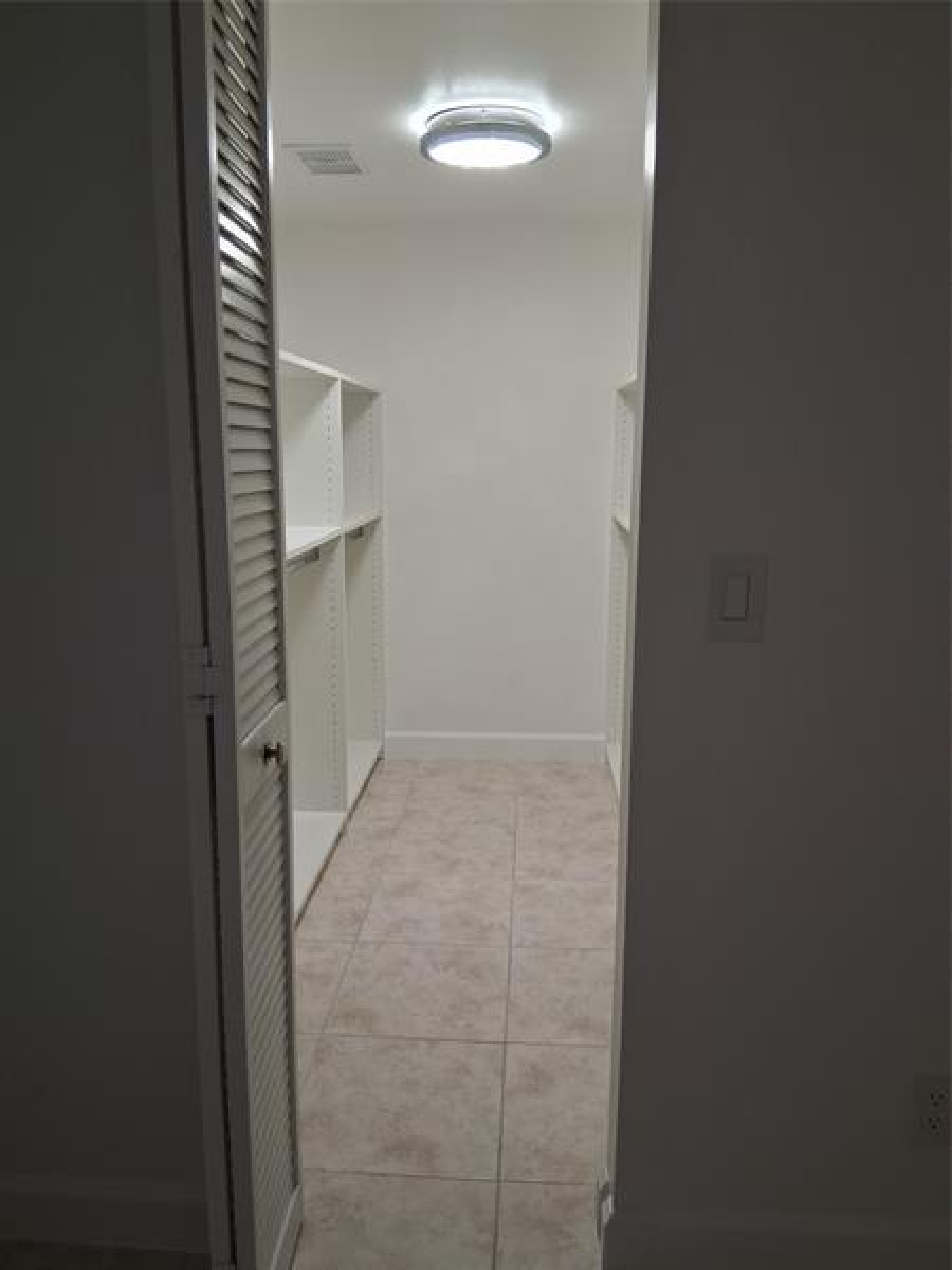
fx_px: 953
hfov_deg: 53.1
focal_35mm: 26
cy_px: 635
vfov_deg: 67.3
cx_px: 476
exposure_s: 1/120
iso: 250
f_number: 1.8
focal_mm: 3.98
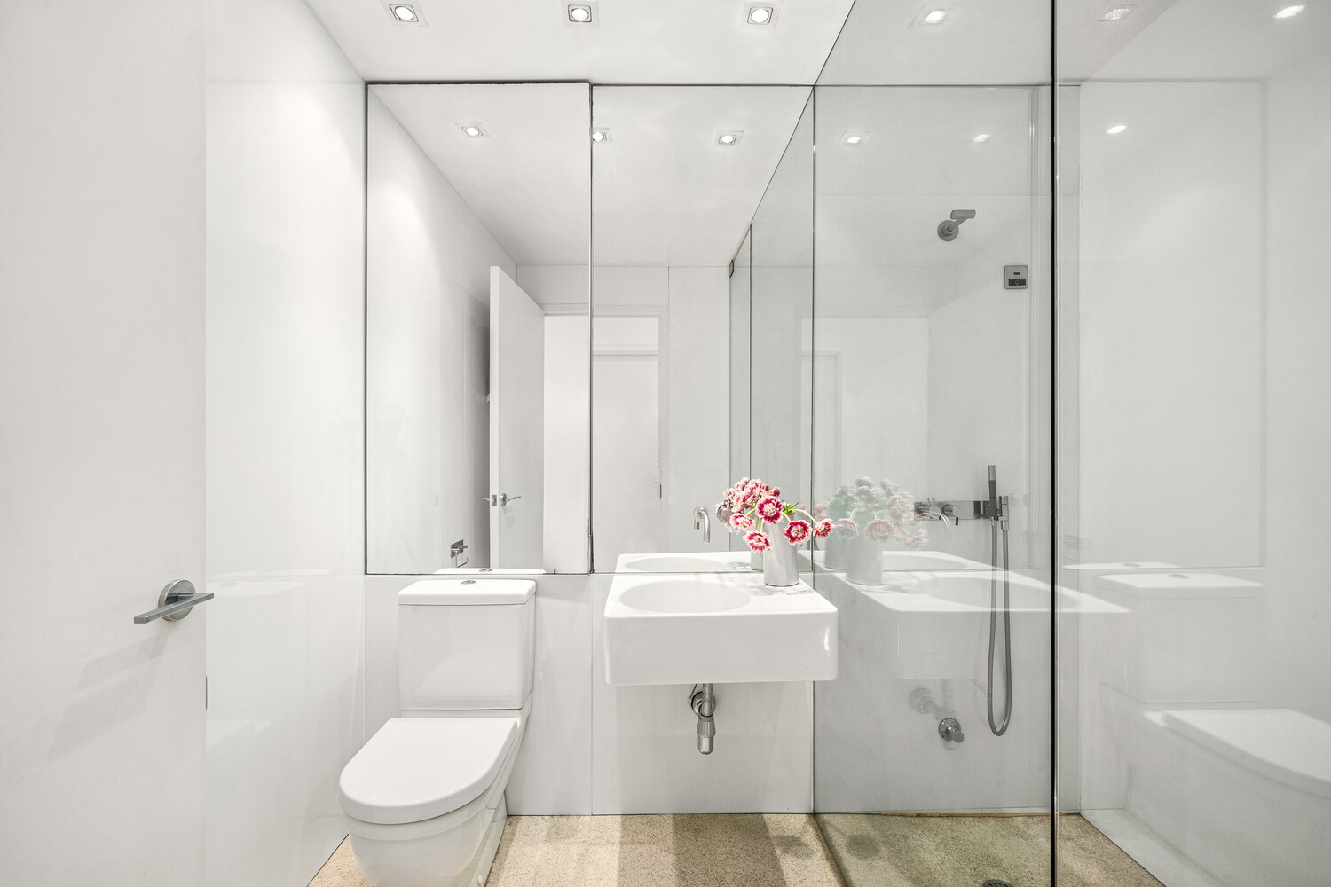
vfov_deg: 77.3
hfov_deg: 100.4
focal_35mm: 15
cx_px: 666
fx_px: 555
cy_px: 444
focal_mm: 15
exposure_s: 1/4
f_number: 13
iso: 1000
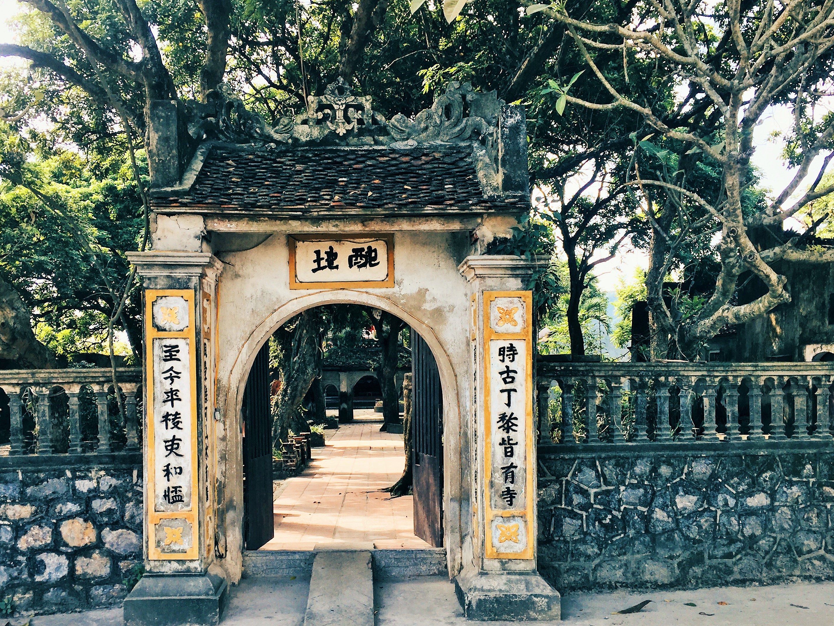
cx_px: 387
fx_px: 795
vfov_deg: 42.9
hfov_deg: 55.3
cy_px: 352
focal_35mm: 33
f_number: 2.2
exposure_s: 1/276
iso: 32
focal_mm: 4.15
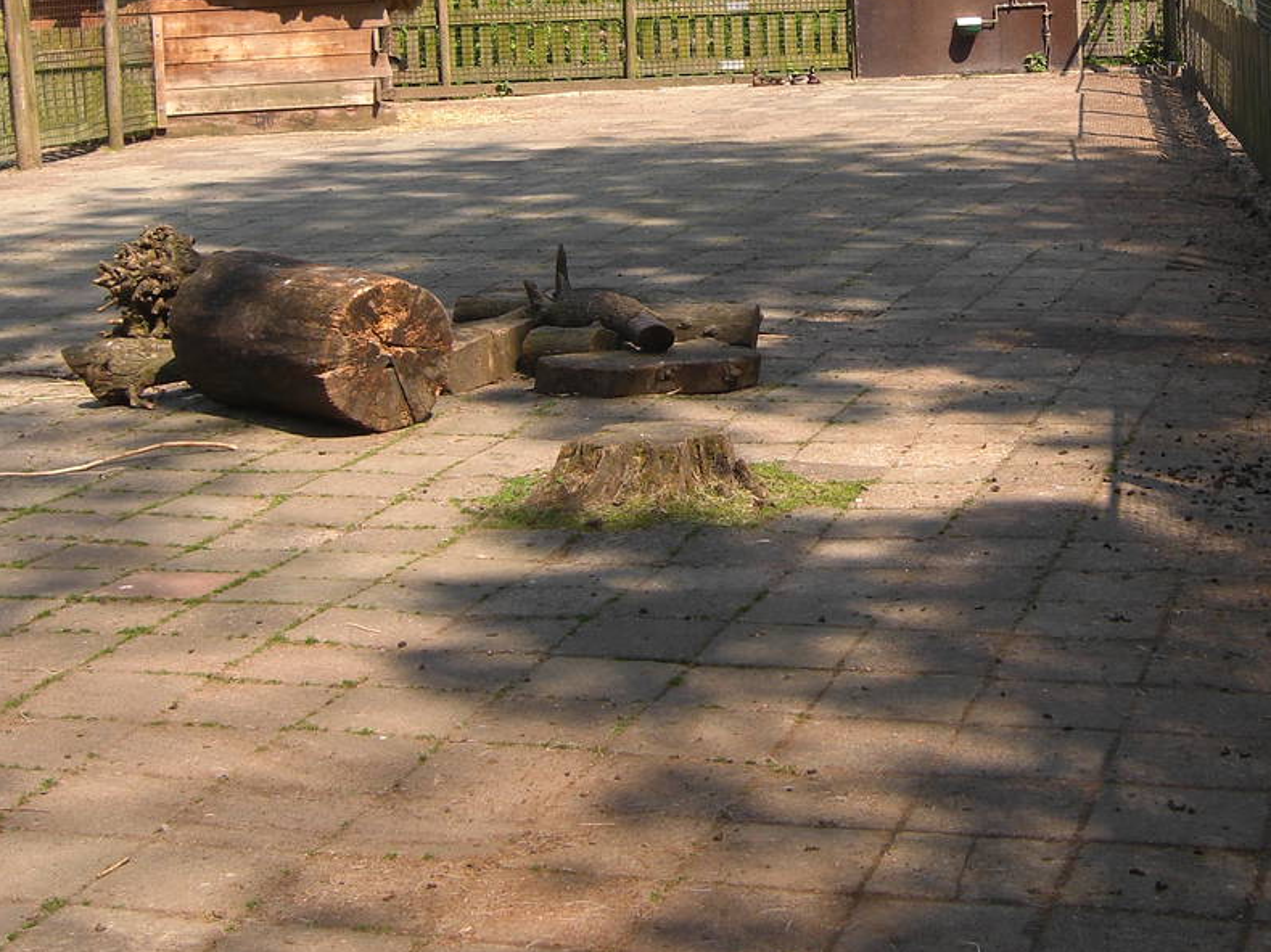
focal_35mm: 77
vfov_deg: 18.9
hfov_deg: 25.1
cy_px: 148
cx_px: 949
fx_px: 2826
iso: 80
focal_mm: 7.9
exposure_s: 1/400
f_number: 4
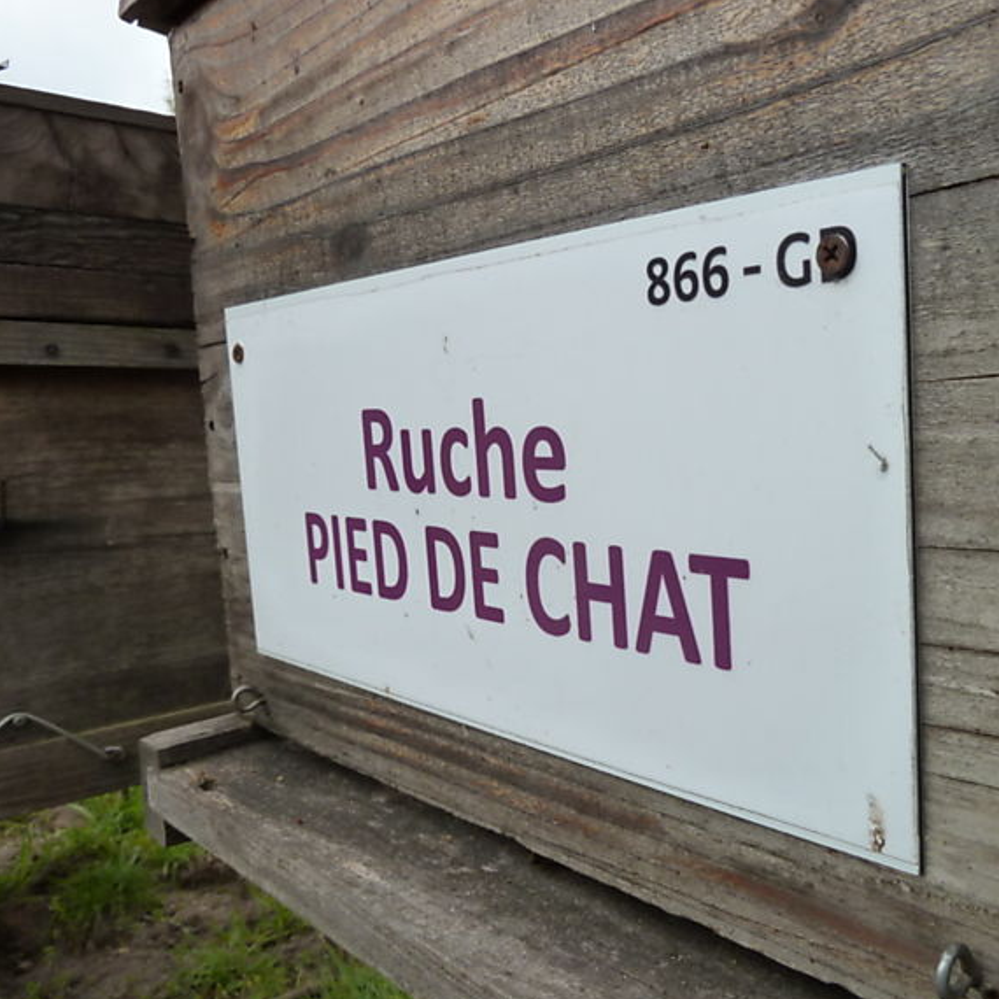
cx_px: 610
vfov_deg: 52.5
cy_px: 512
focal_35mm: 31
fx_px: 1012
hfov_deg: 52.1
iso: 125
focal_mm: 4.1
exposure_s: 1/250
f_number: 4
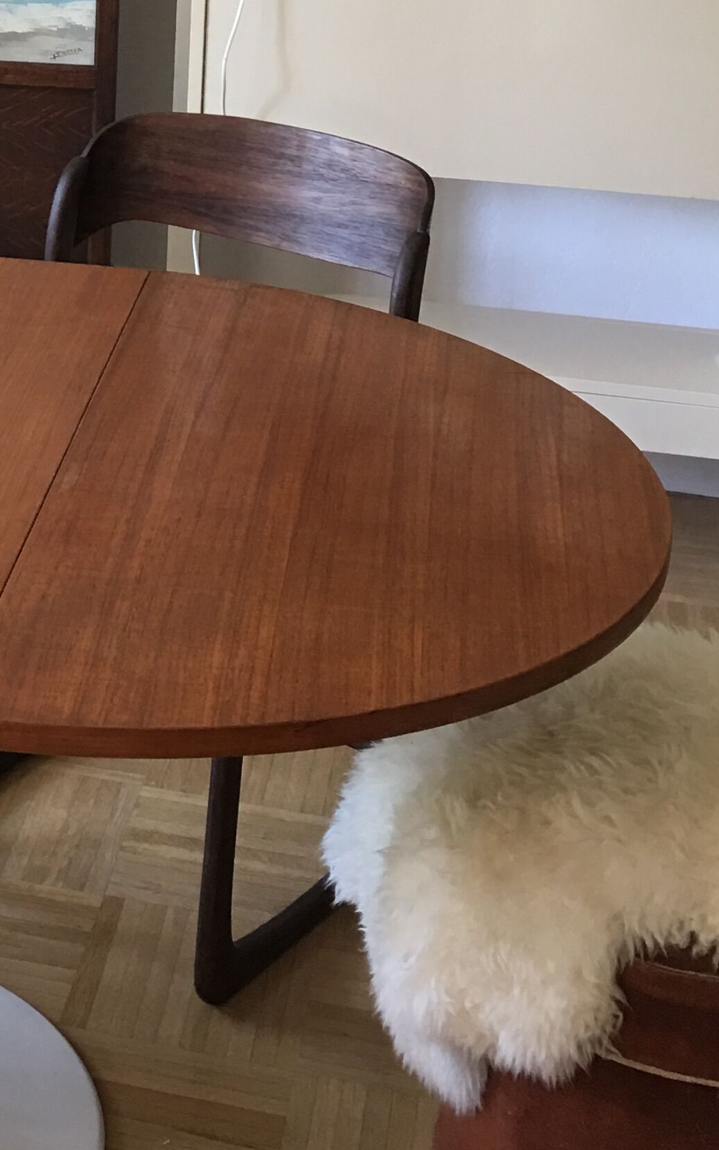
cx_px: -112
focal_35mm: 75
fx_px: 2352
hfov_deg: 16.7
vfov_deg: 26.3
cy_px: 58
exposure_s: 1/17
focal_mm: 4.15
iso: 50
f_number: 2.2
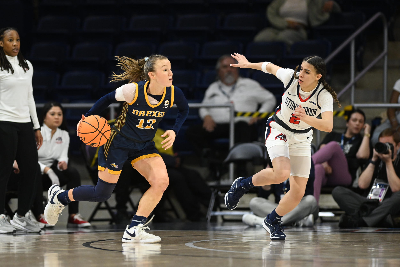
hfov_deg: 6.9
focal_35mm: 300
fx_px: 3333
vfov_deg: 4.6
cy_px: 134
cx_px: 200
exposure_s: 1/1000
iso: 3200
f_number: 2.8
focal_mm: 300
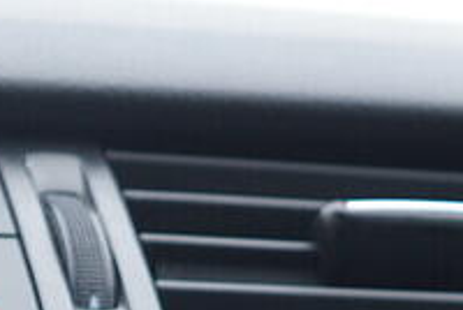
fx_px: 2370
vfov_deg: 7.1
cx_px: 76
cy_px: 716
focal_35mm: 184
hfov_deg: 11.1
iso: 200
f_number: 2.8
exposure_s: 1/40
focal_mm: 24
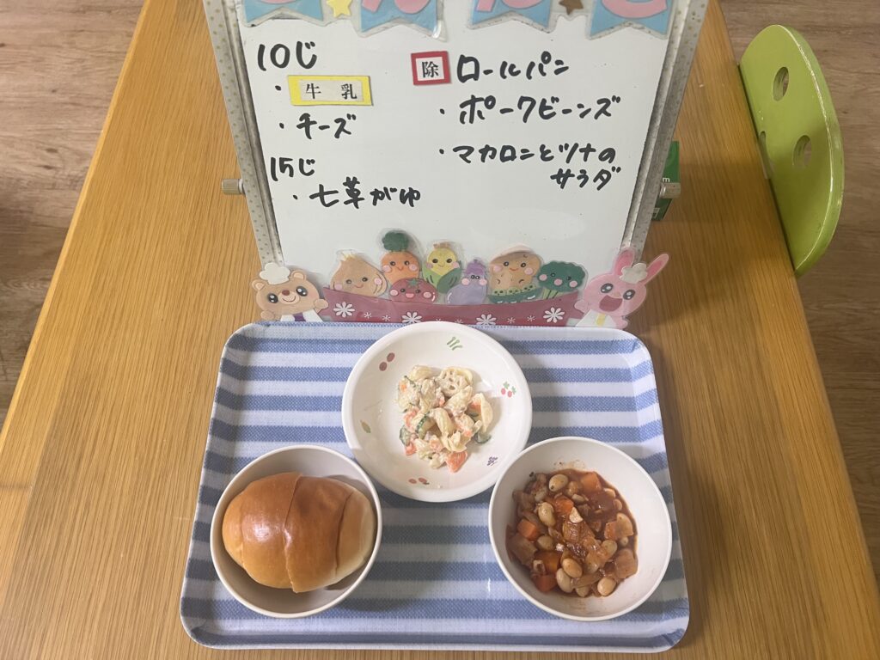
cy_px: 330
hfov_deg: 67.3
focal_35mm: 26
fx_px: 661
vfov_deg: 53.1
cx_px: 440
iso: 125
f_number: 1.5
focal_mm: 5.7
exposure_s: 1/83
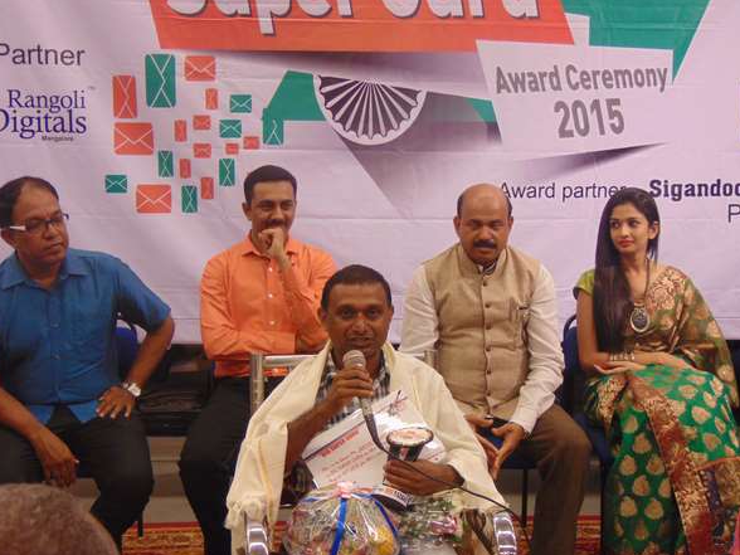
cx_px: 367
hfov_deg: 37.5
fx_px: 1090
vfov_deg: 28.6
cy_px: 281
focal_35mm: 51
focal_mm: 9
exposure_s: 1/30
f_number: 3.5
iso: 160
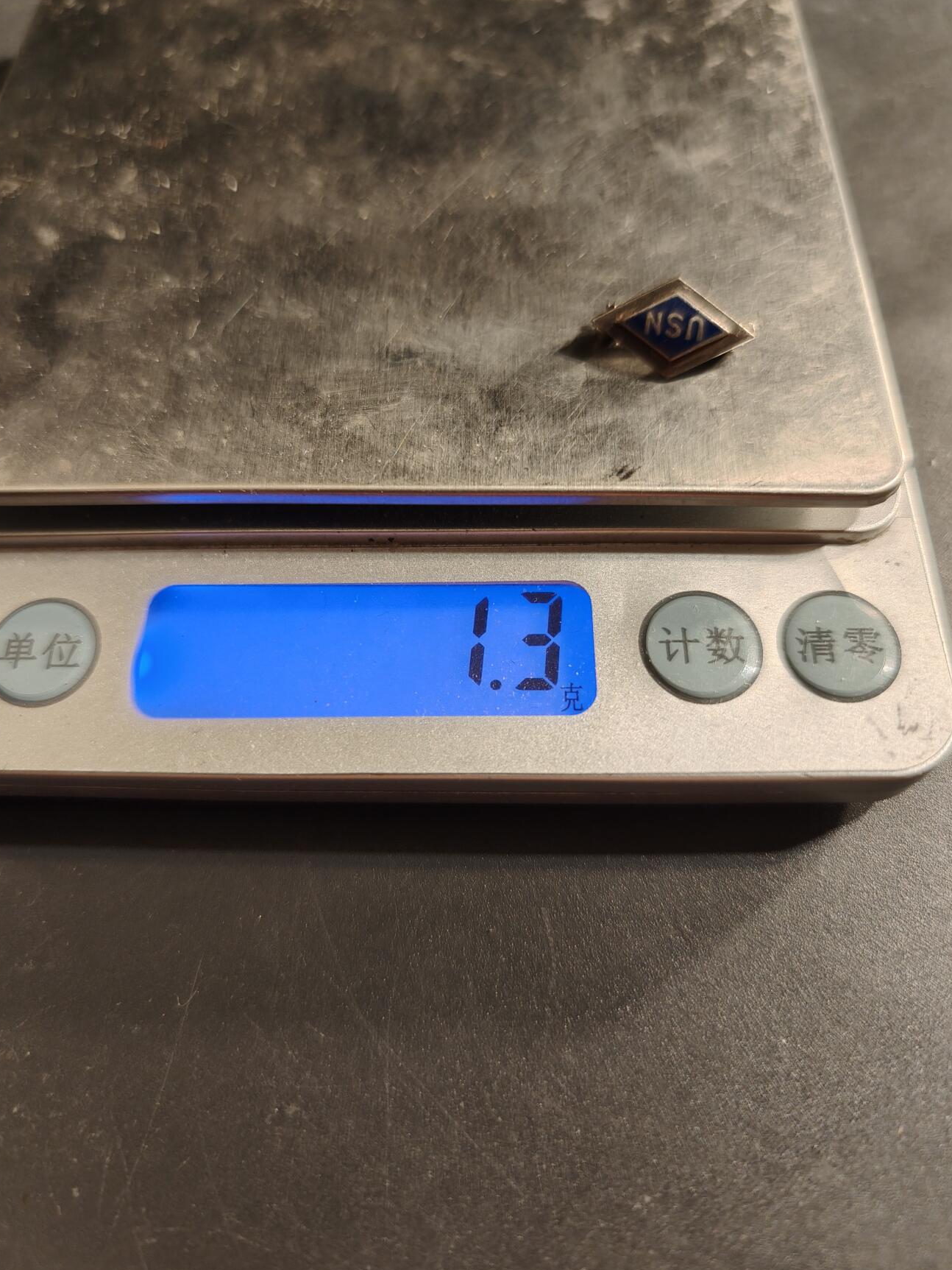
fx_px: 880
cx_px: 462
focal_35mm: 24
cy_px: 623
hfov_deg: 56.8
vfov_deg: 71.6
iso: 250
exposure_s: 1/147
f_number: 1.6
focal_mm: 6.06
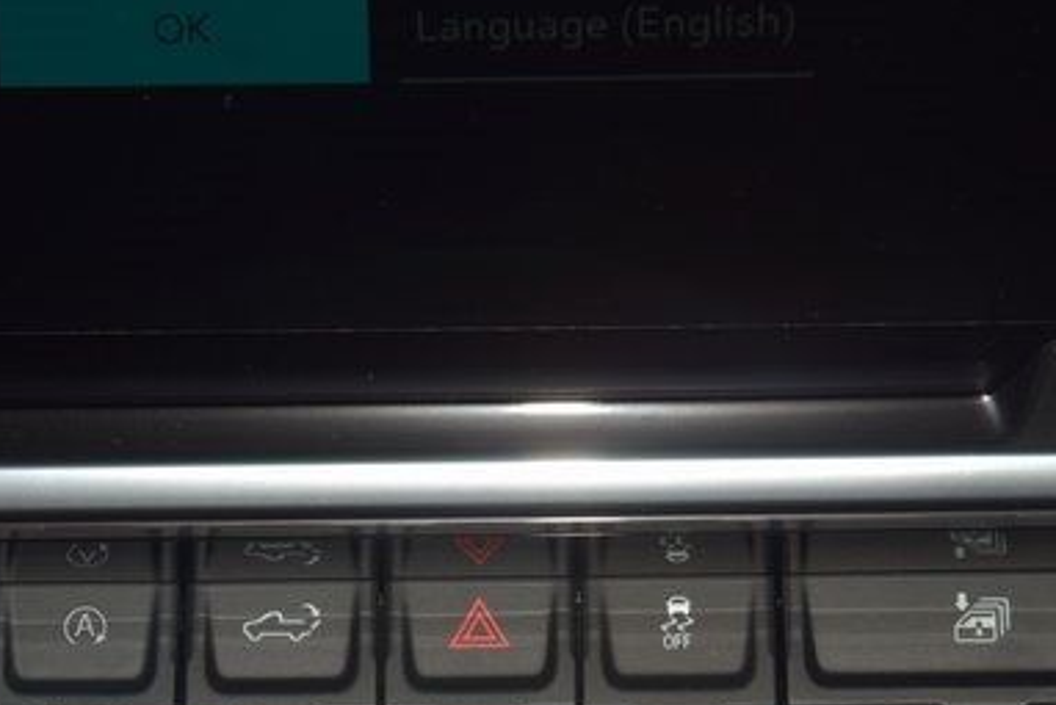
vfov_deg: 7.8
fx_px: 5164
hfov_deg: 11.7
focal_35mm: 176
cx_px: 442
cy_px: 579
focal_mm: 70
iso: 100
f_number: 8
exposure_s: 1/125
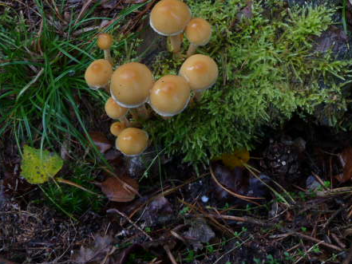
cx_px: 209
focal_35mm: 58
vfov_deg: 25.1
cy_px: 89
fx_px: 590
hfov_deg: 33.1
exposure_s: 1/40
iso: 80
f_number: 3.6
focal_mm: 6.5
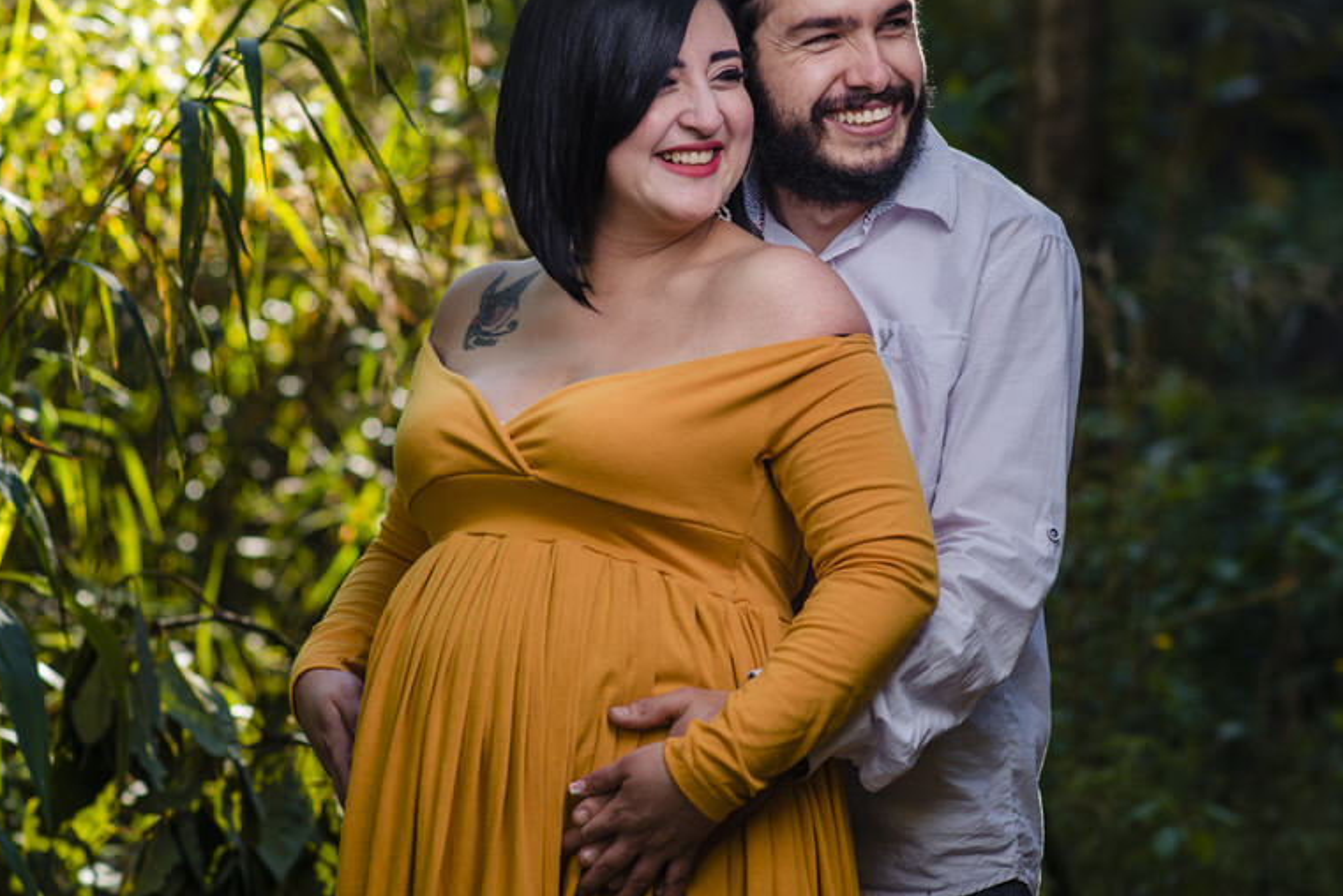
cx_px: 581
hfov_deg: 15.3
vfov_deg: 10.2
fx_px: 5001
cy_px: 391
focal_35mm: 134
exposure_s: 1/320
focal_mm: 85
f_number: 3.5
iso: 100
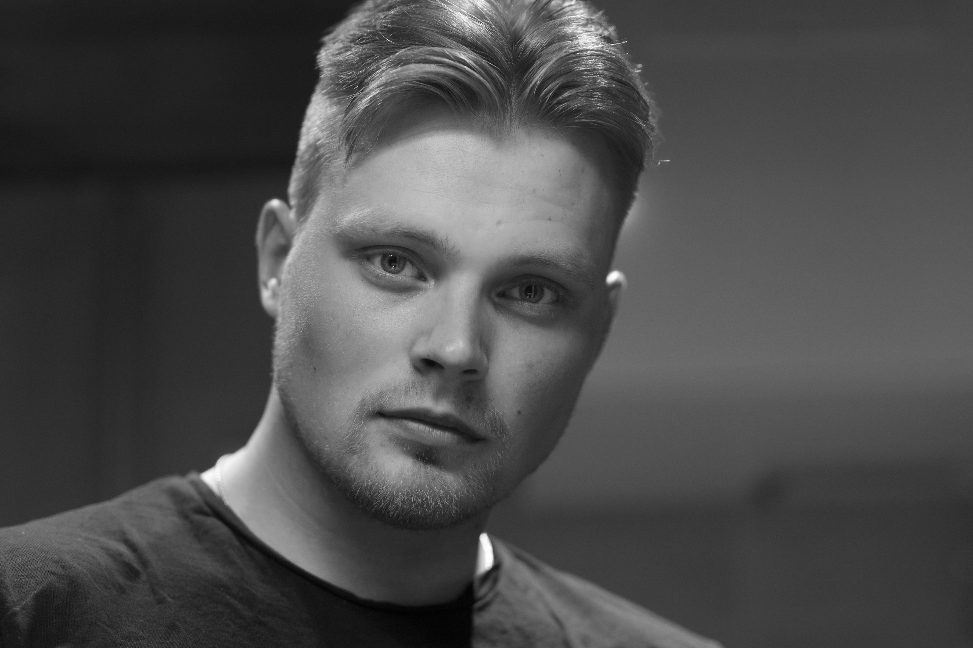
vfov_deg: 18.2
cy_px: 324
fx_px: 2027
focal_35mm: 75
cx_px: 486
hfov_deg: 27.0
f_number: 1.8
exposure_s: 1/80
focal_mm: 50
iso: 320
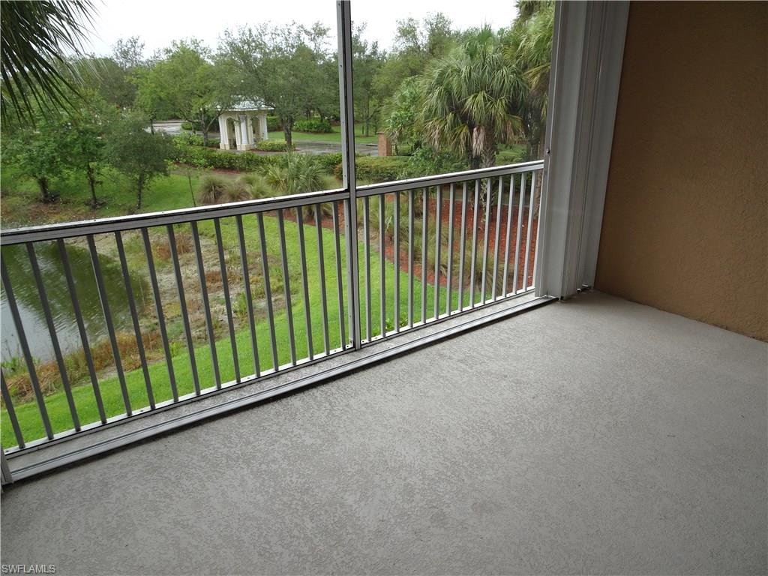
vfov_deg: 56.8
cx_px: 384
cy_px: 288
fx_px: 532
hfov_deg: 71.6
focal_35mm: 24
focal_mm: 4.1
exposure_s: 1/160
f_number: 3.5
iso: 80
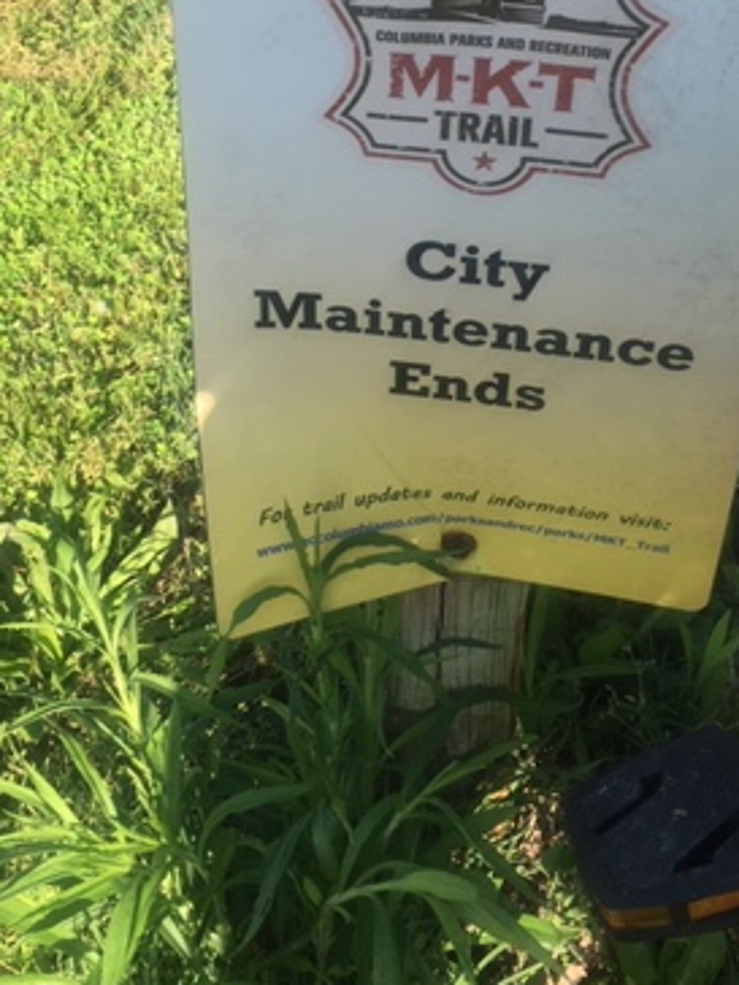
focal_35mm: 51
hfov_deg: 28.6
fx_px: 1452
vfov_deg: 36.7
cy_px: 257
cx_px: 398
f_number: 2.2
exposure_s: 1/630
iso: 25
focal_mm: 4.15
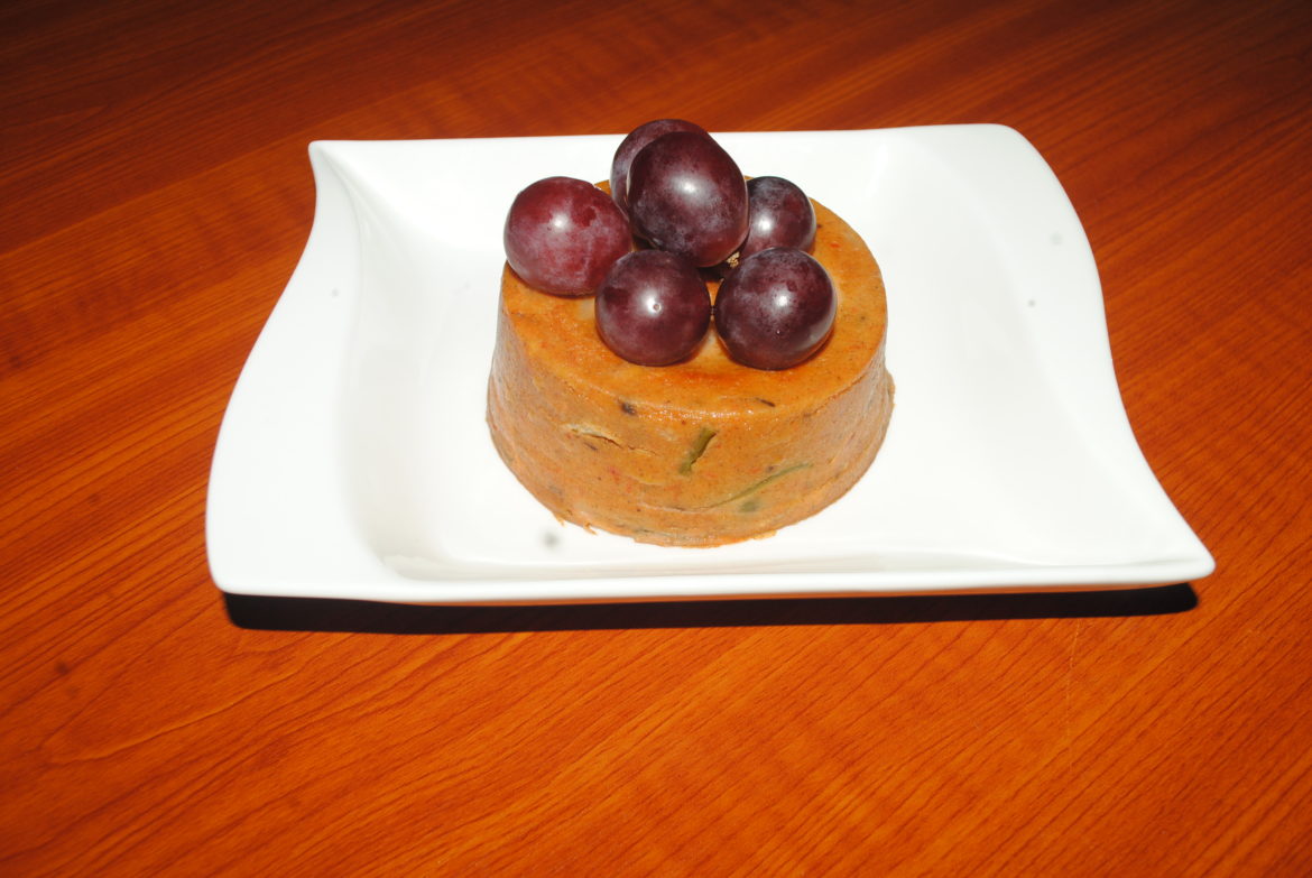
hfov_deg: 53.1
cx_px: 656
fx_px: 1313
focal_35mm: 36
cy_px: 439
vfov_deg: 37.0
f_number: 6.3
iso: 200
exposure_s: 1/200
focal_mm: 24
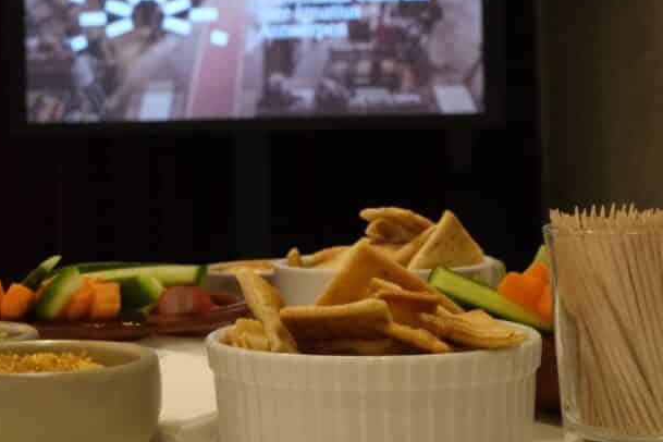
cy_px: 101
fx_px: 1455
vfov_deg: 17.2
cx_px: 210
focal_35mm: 79
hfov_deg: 25.5
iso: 2500
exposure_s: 1/30
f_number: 13
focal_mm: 31.4
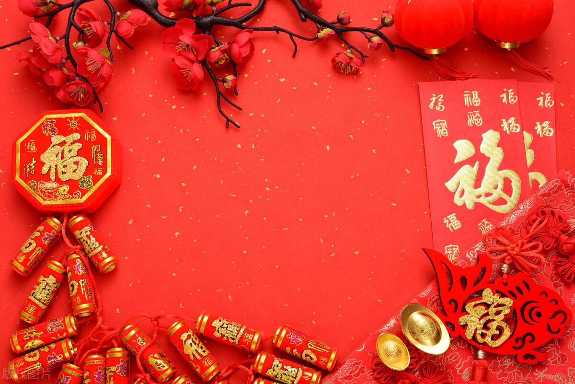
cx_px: 288
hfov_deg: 39.6
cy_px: 192
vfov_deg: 27.0
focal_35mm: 50
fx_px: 799
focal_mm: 50
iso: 200
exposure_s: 1/160
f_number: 10
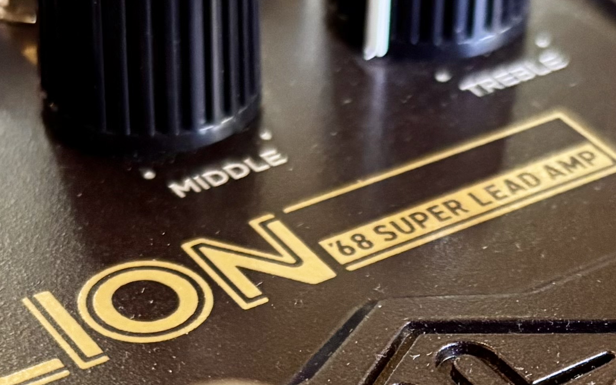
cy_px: 504
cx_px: 321
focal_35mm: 102
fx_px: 1713
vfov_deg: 12.4
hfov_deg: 20.4
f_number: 1.6
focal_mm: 5.96
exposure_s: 1/30
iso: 500
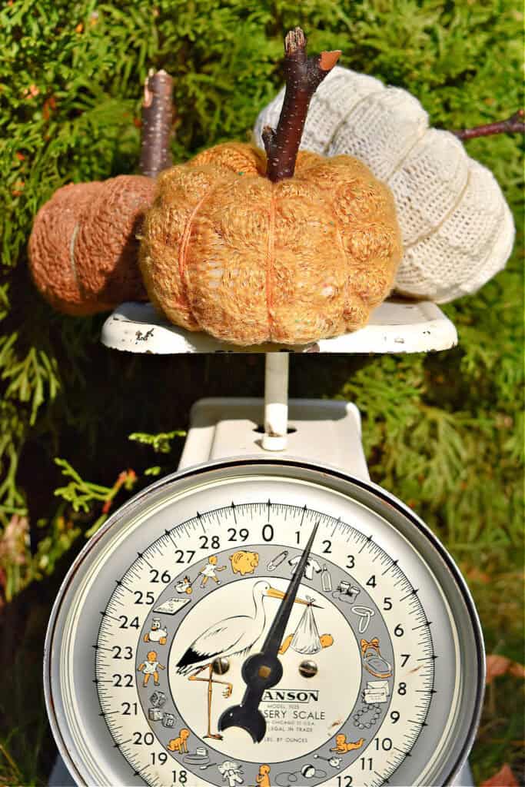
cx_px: 262
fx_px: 1312
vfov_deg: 33.4
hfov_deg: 22.6
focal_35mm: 60
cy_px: 394
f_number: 7.1
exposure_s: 1/3200
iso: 1250
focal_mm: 40
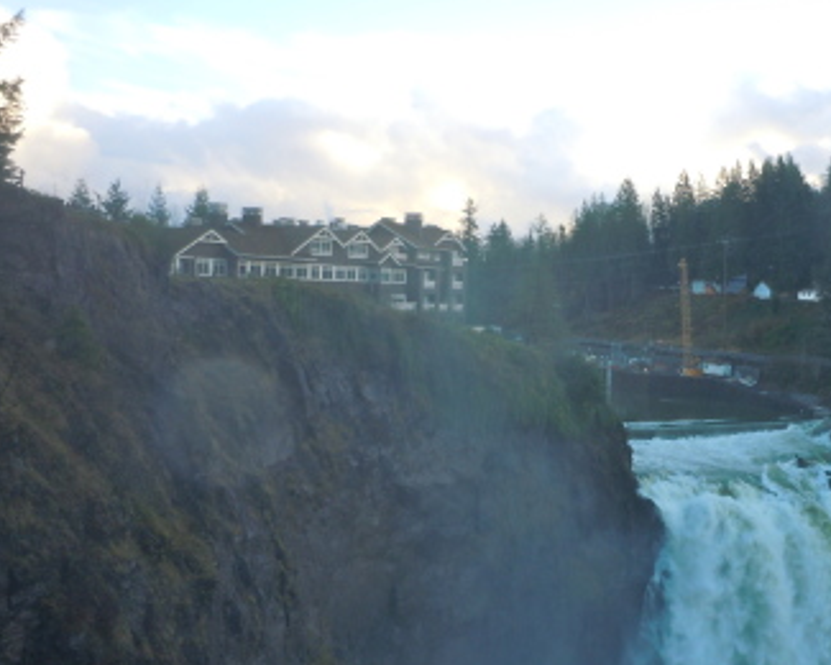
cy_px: 339
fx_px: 1033
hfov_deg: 42.5
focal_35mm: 42
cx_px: 619
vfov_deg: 35.7
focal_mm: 5
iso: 100
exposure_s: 1/125
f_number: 3.7
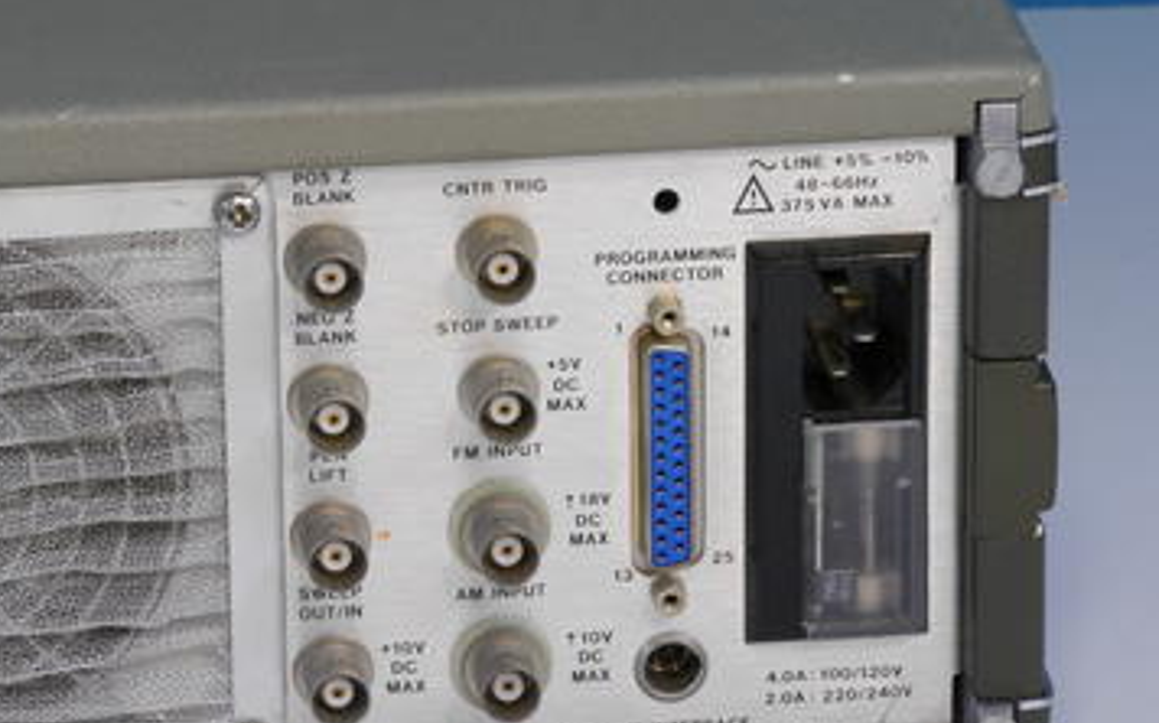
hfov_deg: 7.3
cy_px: 430
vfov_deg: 4.6
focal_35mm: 286
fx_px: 9028
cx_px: 521
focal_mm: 120
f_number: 22
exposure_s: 1/2.5
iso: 800
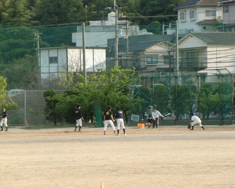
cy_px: 94
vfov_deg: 7.4
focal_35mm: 209
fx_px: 1454
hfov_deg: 9.2
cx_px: 118
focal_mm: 35.7
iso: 125
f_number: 5.2
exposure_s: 1/200
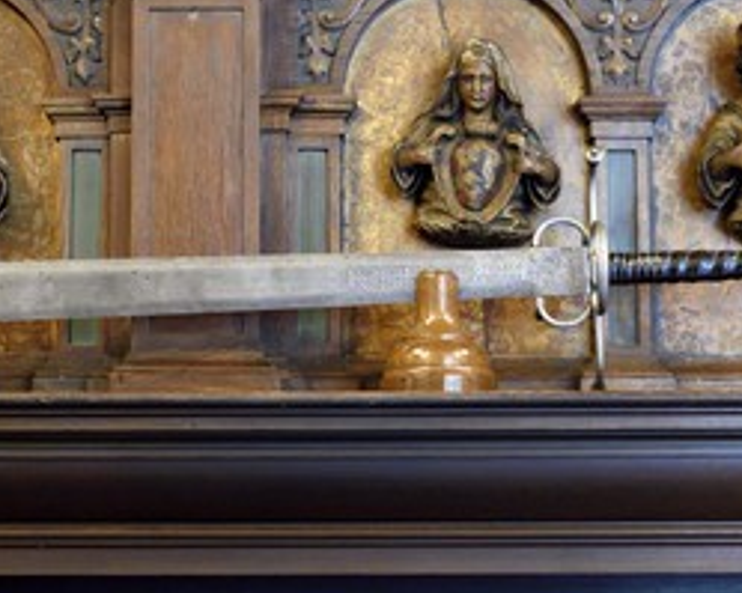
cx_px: 304
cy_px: 209
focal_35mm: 98
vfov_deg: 15.7
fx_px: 2151
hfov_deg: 19.6
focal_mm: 62
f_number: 3.5
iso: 4000
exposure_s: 1/50
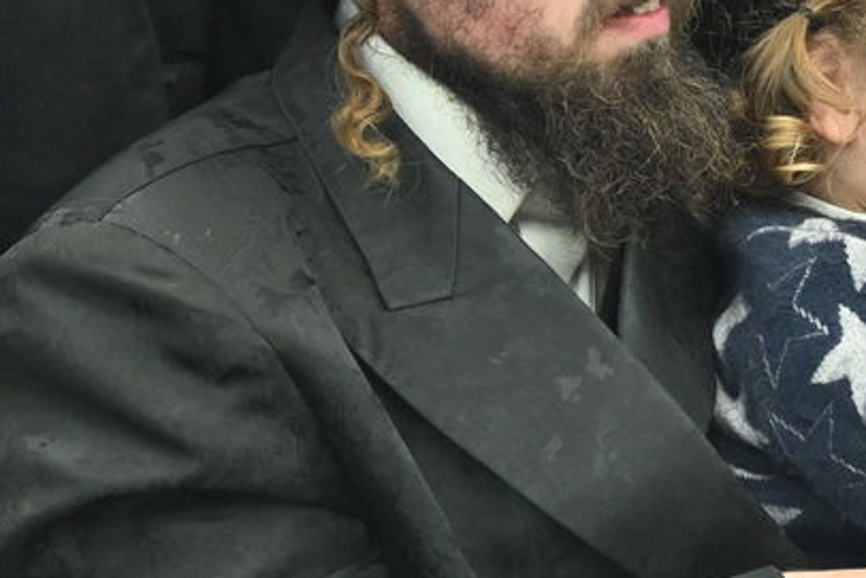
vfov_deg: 6.1
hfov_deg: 8.9
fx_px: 5390
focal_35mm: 224
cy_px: 152
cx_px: 1461
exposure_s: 1/200
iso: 2000
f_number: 5.6
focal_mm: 65
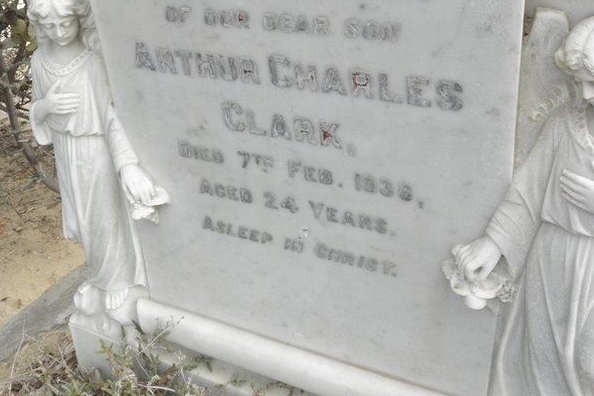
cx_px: 299
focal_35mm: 38
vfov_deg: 34.6
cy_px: 123
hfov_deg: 50.7
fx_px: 627
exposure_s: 1/400
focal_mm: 4.83
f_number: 5.6
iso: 200
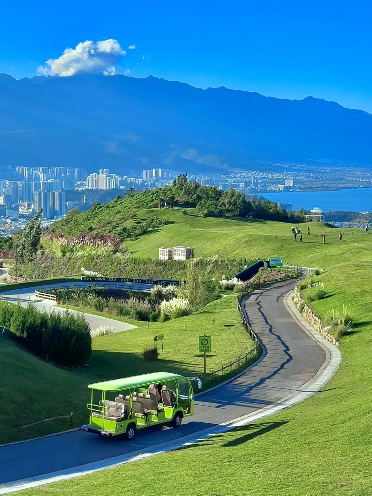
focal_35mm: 48
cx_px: 186
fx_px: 688
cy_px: 248
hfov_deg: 30.3
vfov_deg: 39.7
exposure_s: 1/2959
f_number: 1.78
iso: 64
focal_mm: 6.76
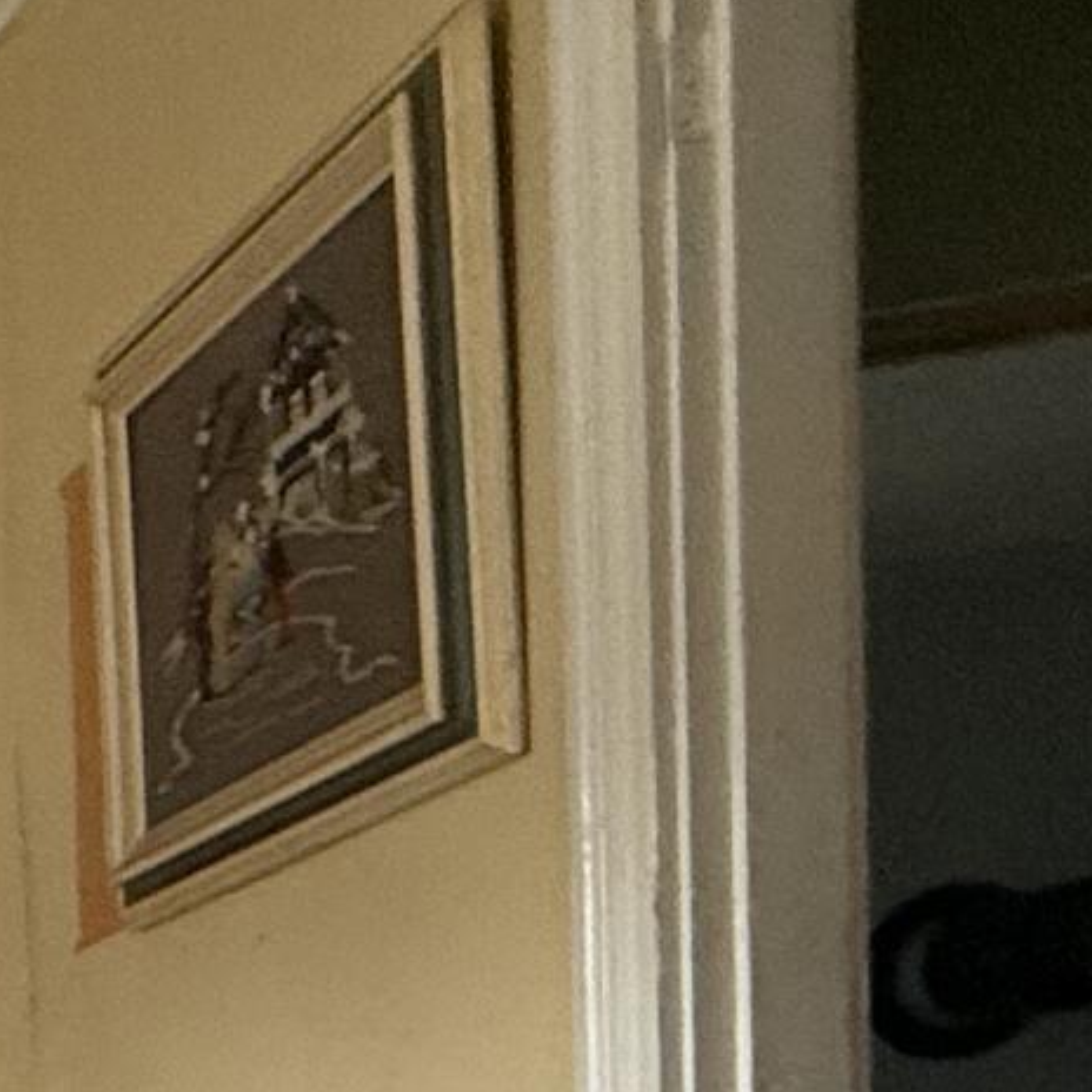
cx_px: -1622
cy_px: 1916
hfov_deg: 13.9
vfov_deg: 17.8
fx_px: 2855
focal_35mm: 80
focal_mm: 2.22
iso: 250
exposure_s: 1/99
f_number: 2.2
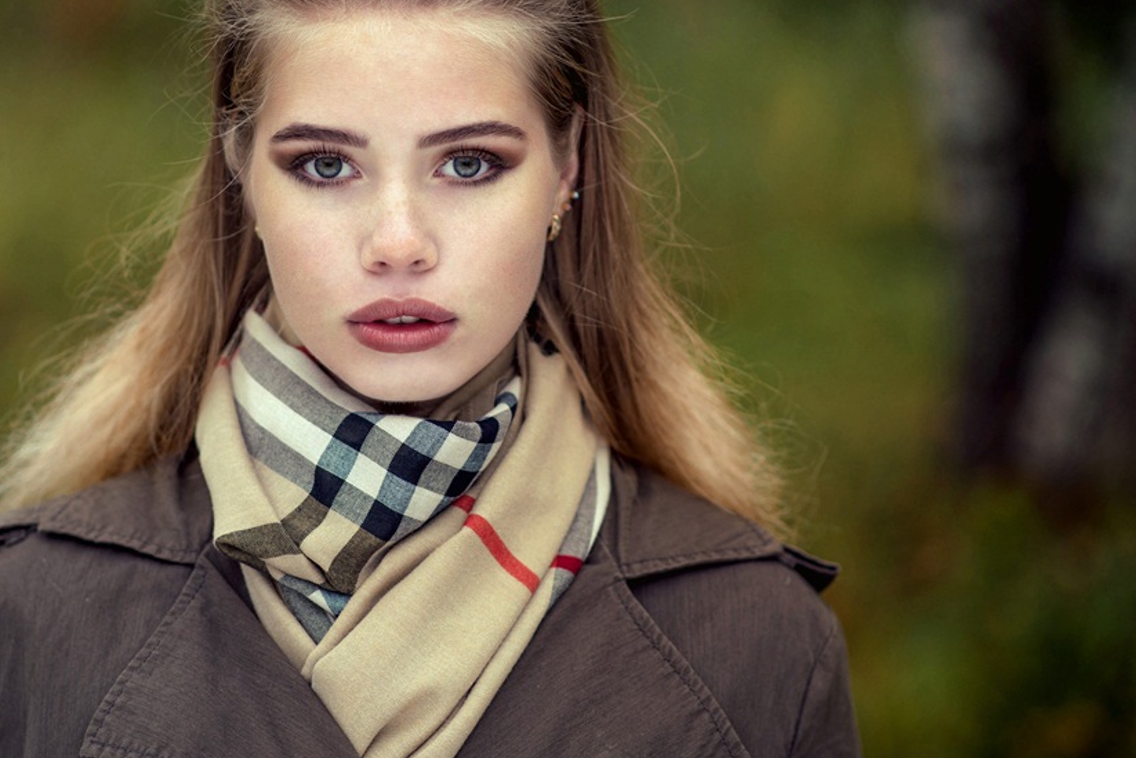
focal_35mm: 124
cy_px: 230
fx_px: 3913
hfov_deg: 16.5
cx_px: 384
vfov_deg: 11.0
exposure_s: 1/500
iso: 100
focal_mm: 85
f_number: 2.2
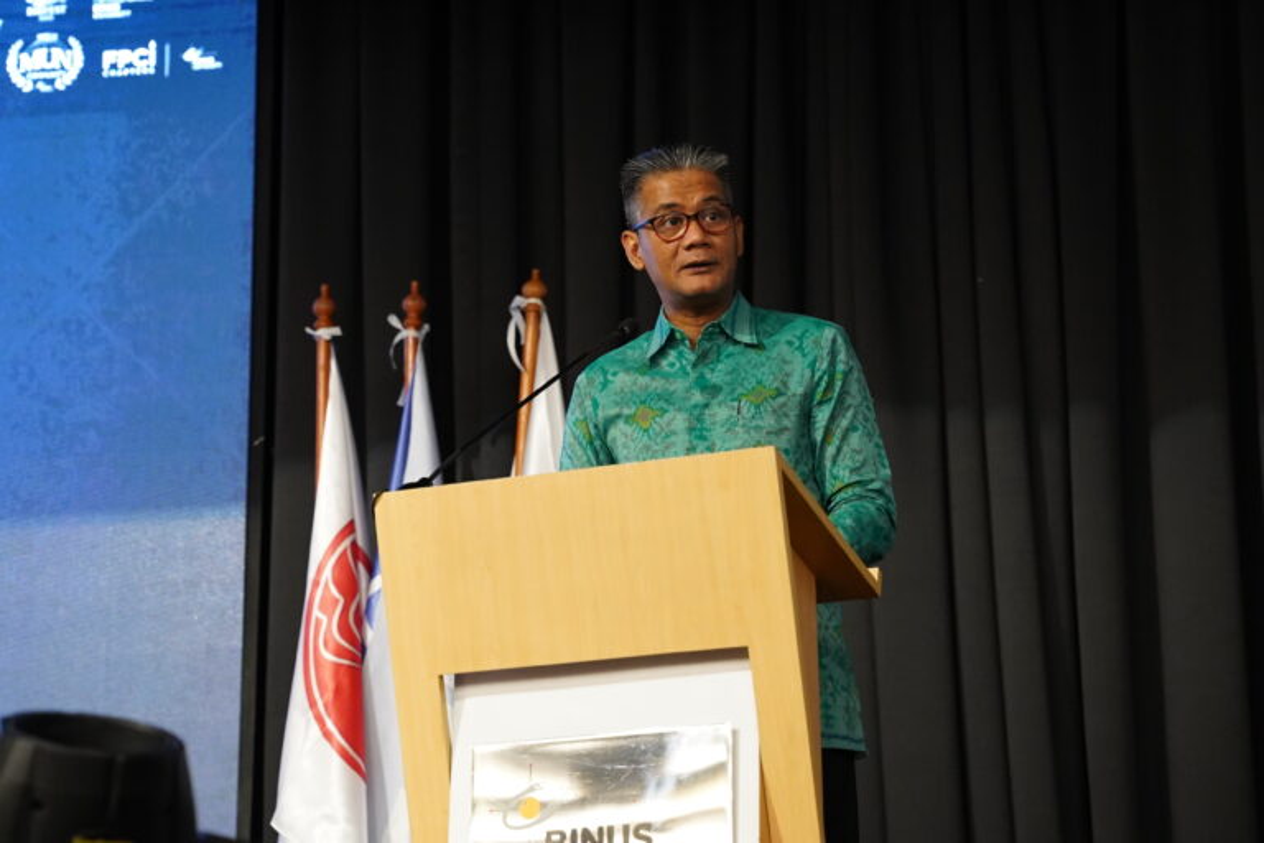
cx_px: 632
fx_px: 3476
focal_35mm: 99
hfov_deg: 20.6
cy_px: 422
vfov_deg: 13.8
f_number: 2.8
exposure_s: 1/125
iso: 4000
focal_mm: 66.1
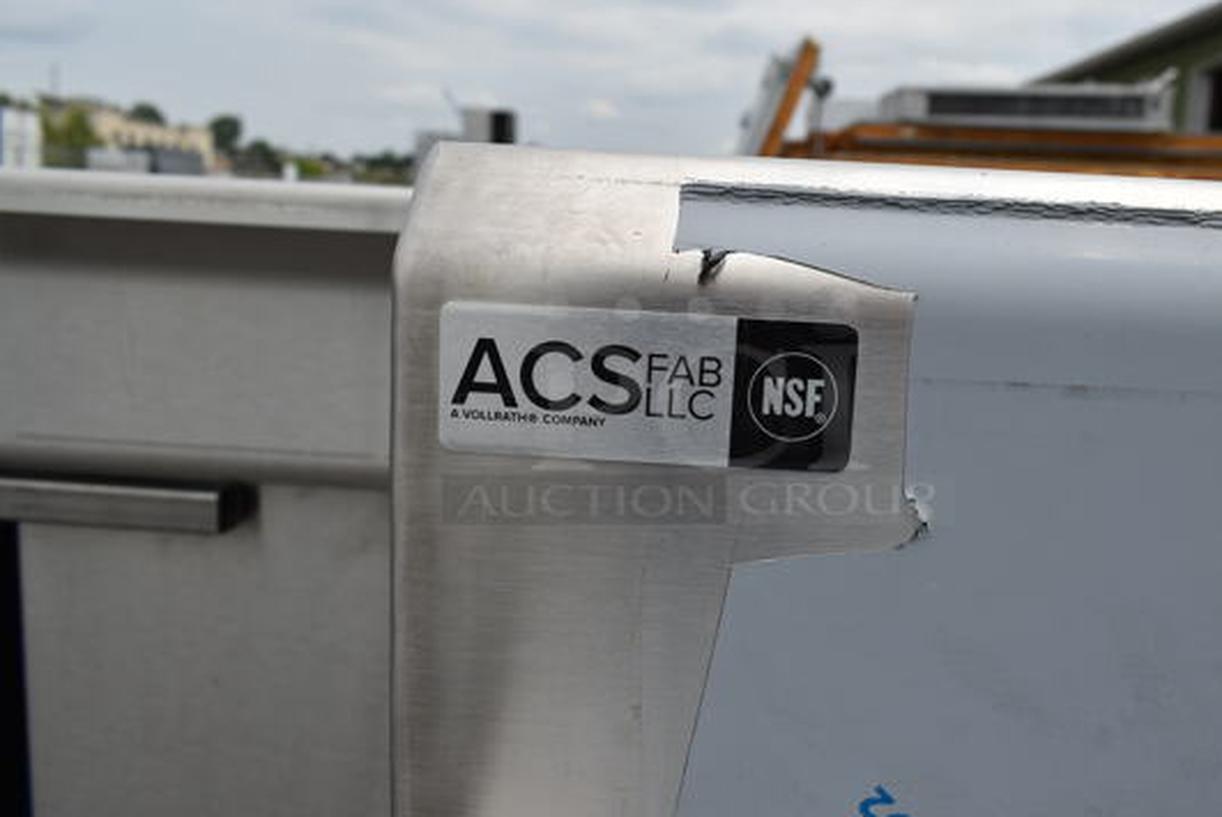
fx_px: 1053
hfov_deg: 60.0
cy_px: 403
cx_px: 700
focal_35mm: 31
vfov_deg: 42.4
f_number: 9
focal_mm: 18
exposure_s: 1/320
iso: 100
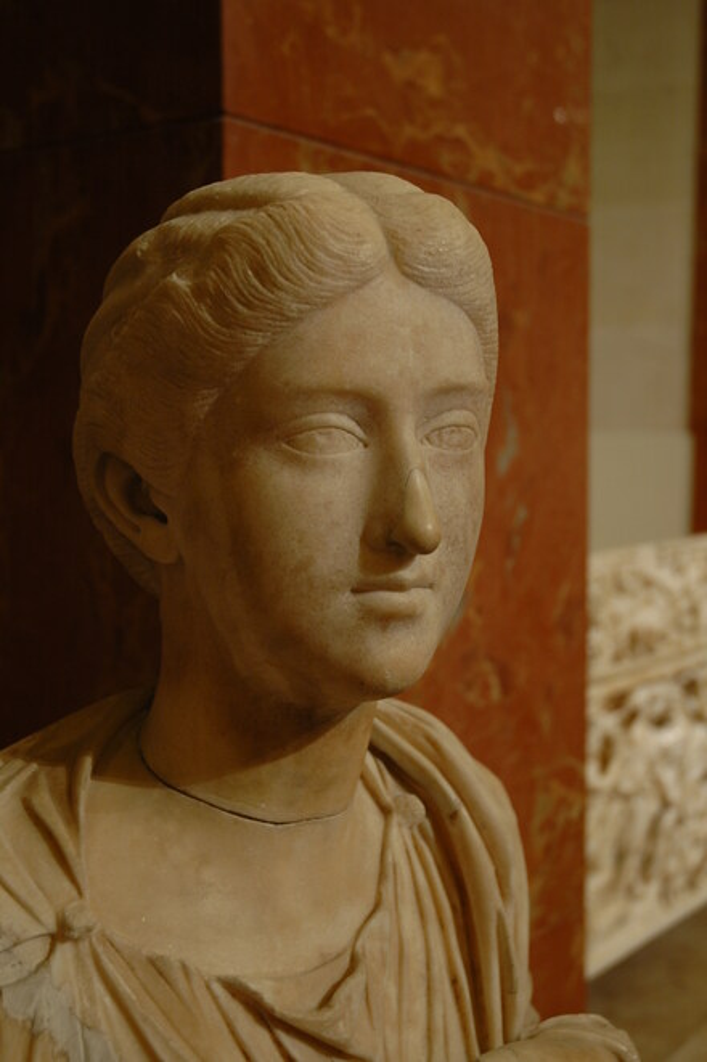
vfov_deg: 38.9
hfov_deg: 26.5
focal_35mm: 51
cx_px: 354
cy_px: 531
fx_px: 1504
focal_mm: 34
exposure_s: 1/6
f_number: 4.2
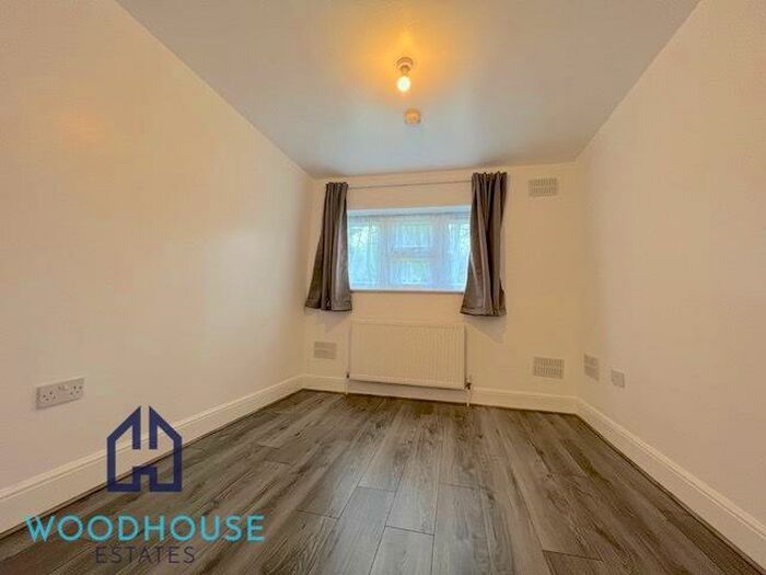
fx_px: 288
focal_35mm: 13
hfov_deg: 106.2
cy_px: 288
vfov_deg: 89.9
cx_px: 383
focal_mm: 1.57
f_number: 1.8
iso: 200
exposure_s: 1/100
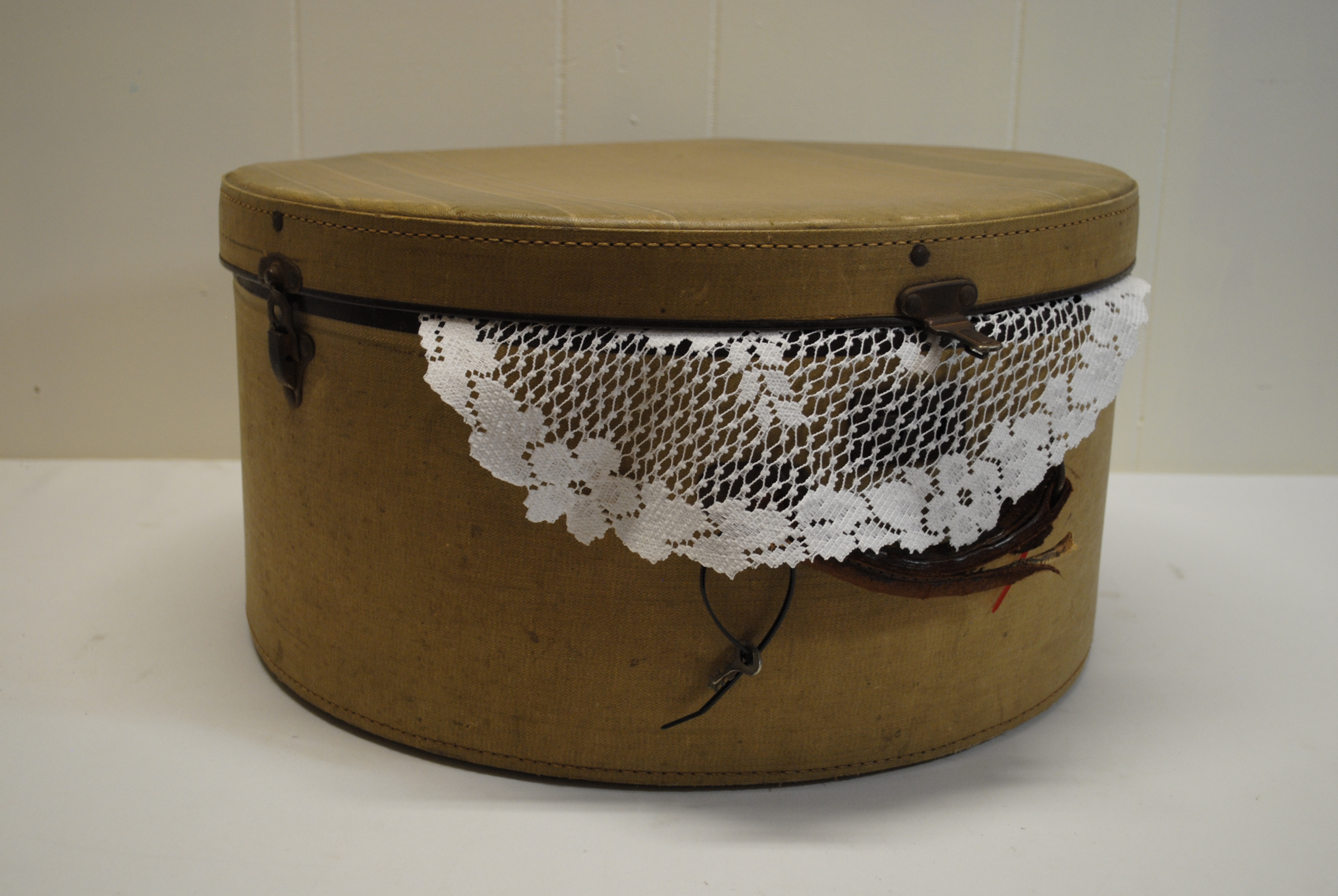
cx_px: 669
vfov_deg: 28.2
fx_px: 1786
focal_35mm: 48
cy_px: 448
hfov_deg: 41.1
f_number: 4.8
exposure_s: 1/40
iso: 400
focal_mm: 32
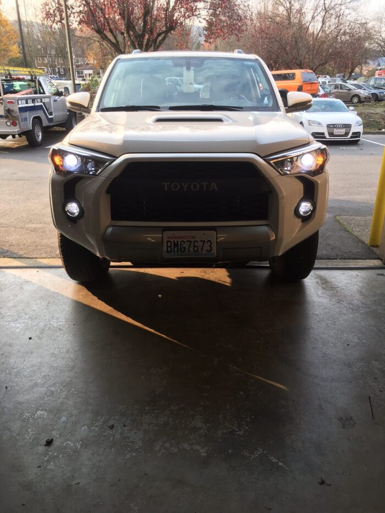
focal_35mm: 29
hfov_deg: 48.2
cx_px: 192
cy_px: 256
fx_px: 430
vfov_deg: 61.7
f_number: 2.2
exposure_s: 1/170
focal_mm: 4.15
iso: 25
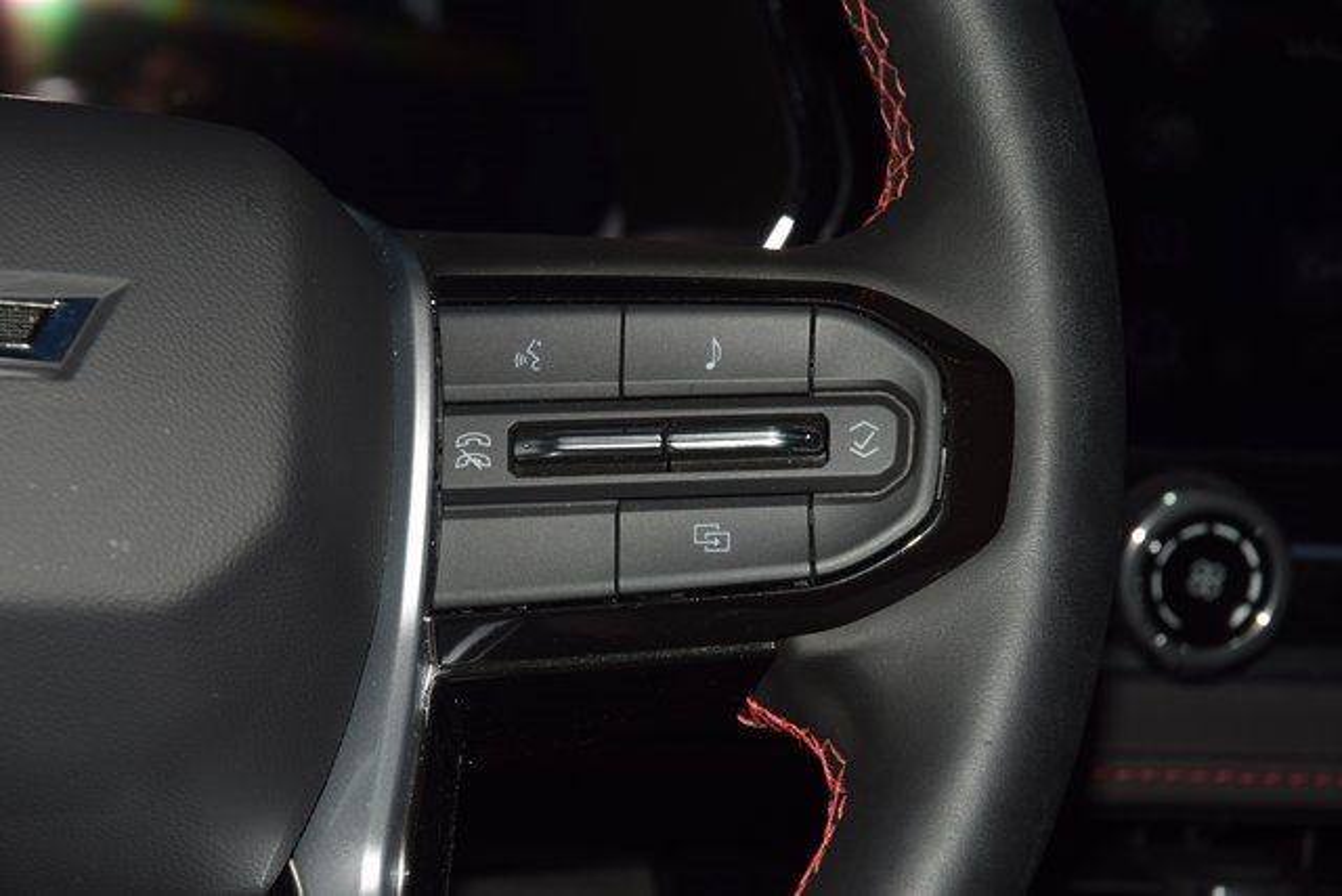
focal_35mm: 105
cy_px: 448
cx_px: 671
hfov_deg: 19.5
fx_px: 3915
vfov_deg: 13.0
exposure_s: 1/125
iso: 100
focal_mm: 70
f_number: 8
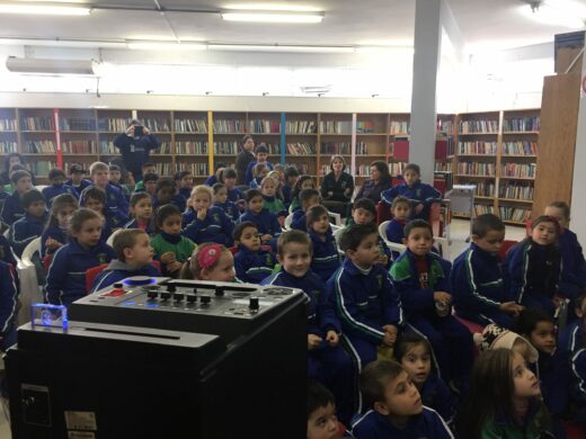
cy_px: 220
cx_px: 293
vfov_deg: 48.2
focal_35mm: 29
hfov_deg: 61.7
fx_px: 491
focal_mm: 4.15
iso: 50
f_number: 2.2
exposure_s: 1/30
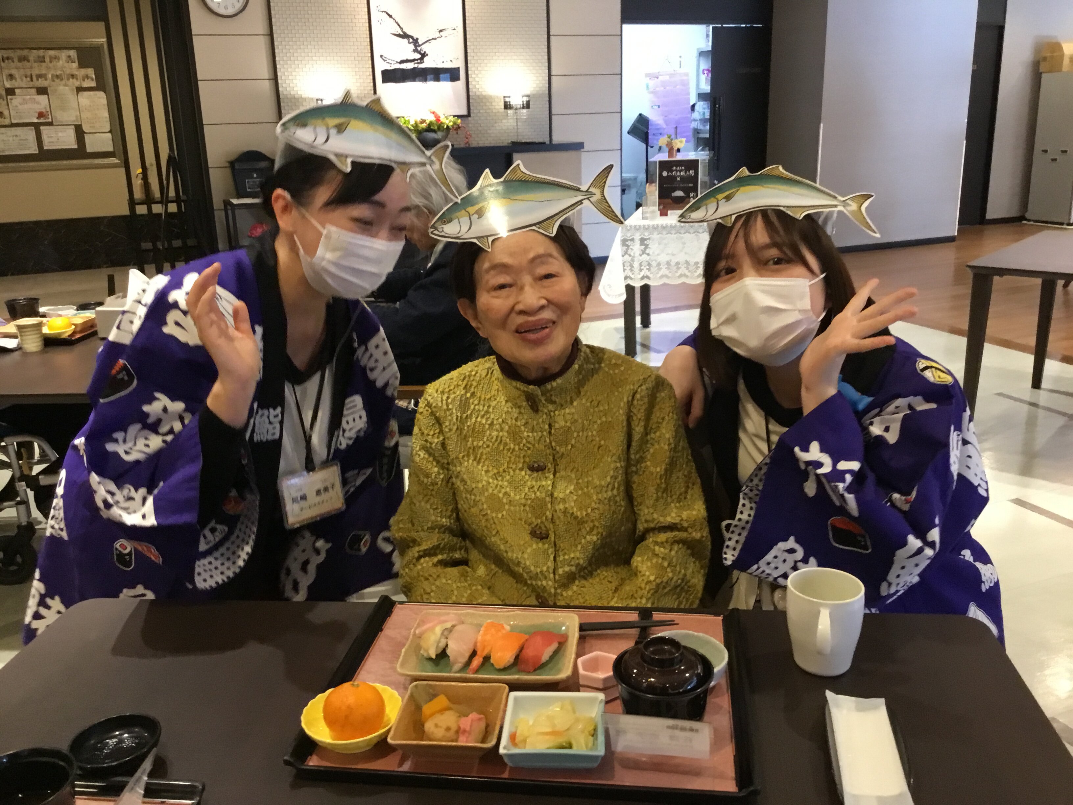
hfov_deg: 58.4
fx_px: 961
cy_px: 402
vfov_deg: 45.4
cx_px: 536
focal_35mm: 31
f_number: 2.4
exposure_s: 1/30
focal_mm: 3.3
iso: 160
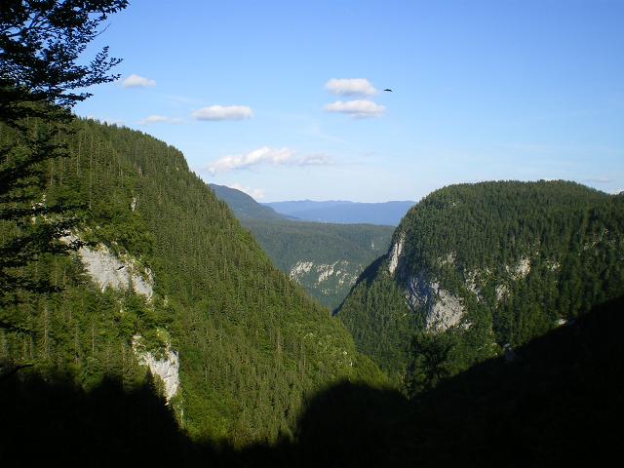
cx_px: 312
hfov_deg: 49.0
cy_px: 234
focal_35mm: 38
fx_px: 685
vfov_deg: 37.7
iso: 64
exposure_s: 1/320
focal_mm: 6.3
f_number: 4.6
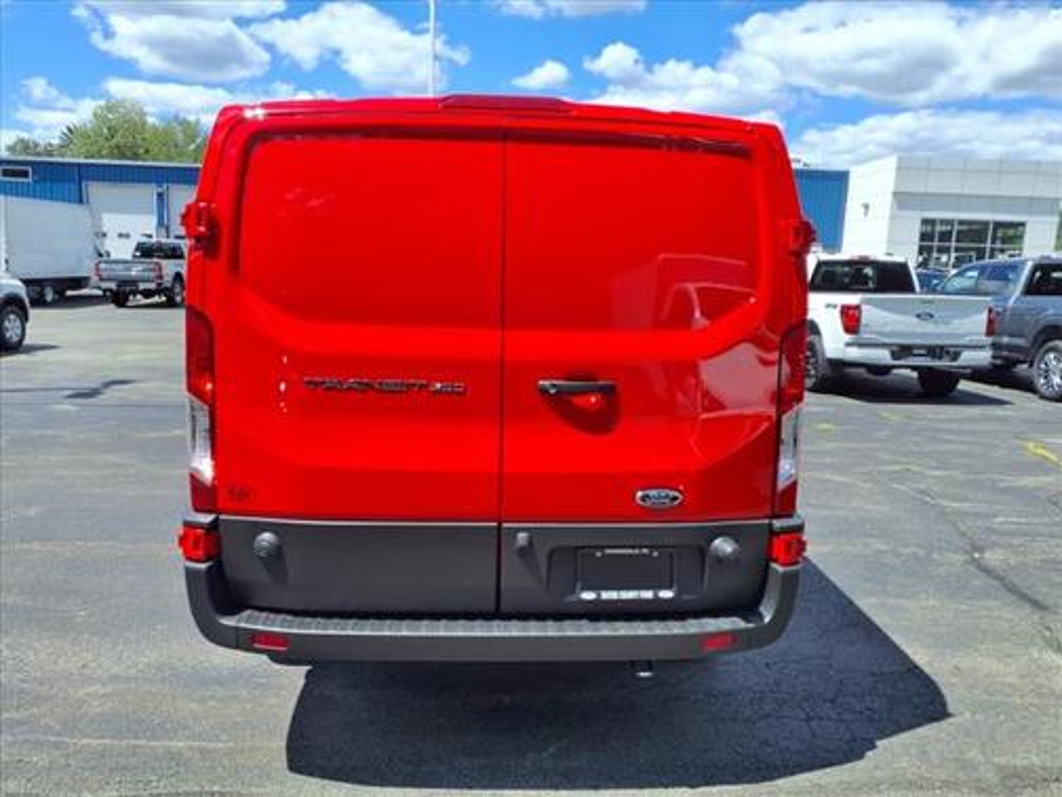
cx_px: 531
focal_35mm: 27
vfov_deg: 51.4
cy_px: 398
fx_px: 828
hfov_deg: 65.3
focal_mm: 3.58
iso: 40
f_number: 1.9
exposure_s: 1/2000
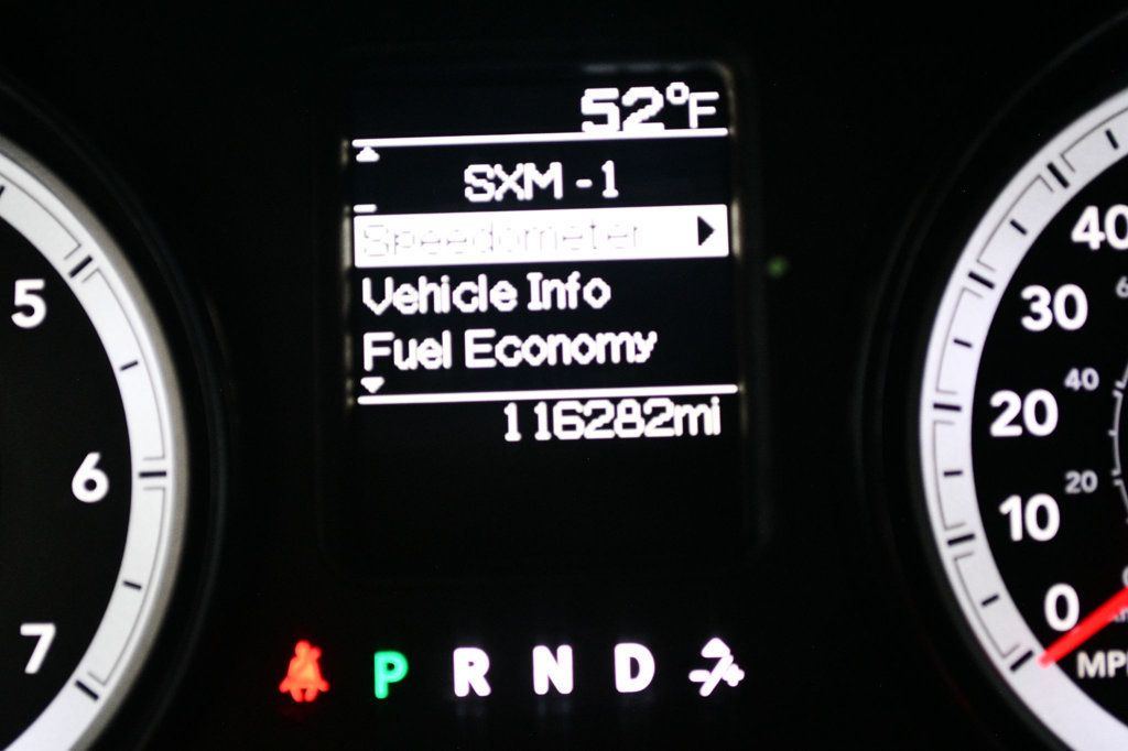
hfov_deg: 28.1
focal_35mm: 72
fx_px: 2255
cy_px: 376
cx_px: 564
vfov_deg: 18.9
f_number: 5.3
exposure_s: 1/100
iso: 3200
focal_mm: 48
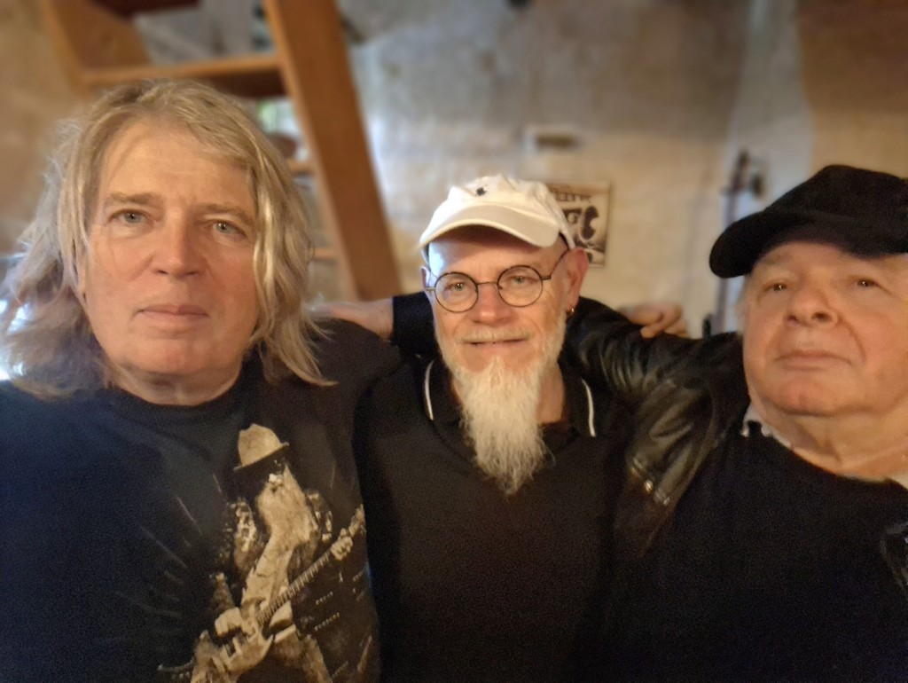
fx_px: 656
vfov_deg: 55.0
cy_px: 342
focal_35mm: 25
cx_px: 454
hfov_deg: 69.3
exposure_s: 1/14
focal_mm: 3.18
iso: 2500
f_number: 2.2
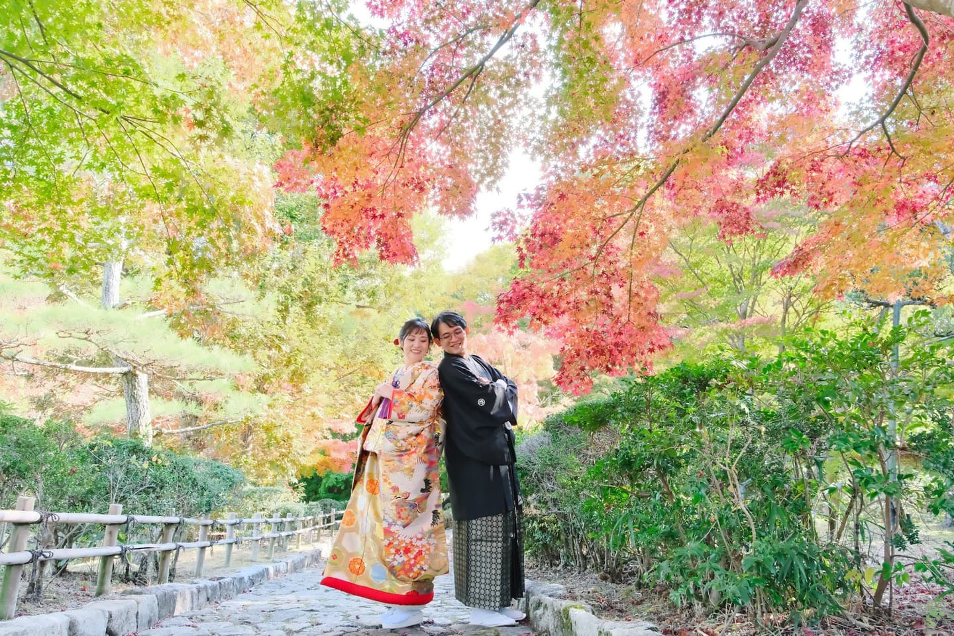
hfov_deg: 69.4
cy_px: 318
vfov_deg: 49.6
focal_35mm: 26
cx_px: 477
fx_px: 689
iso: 1600
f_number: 5
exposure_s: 1/160
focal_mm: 17
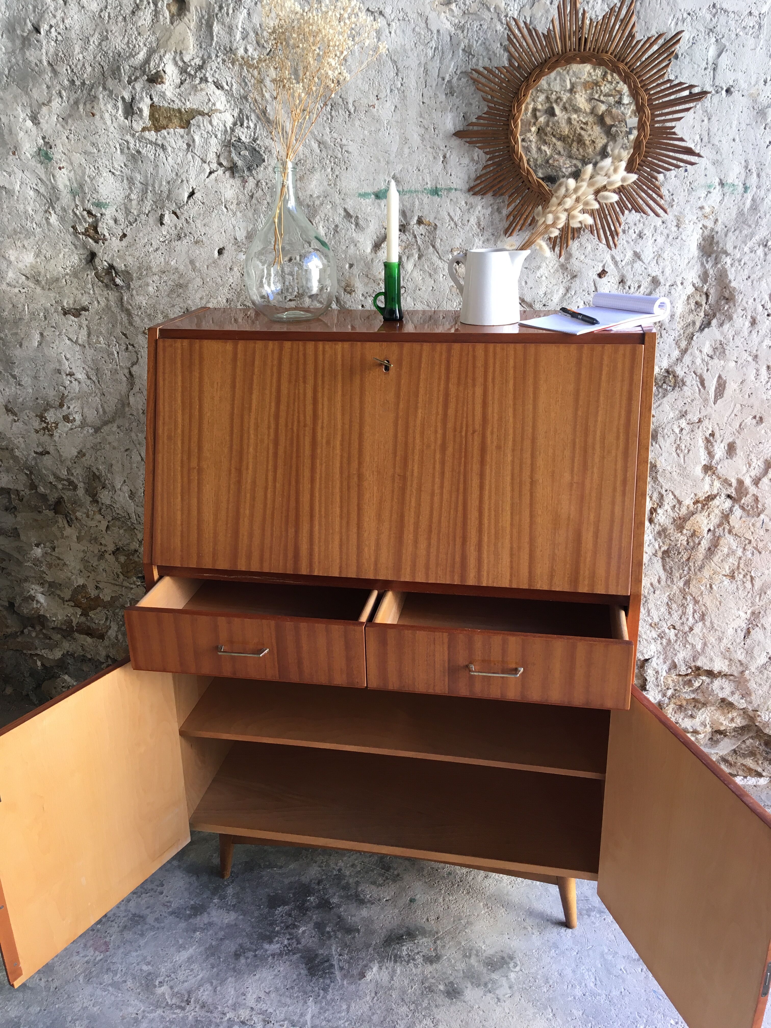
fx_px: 861
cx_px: 386
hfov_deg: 48.2
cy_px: 514
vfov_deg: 61.7
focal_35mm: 29
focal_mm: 4.15
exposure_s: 1/33
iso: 25
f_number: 2.2
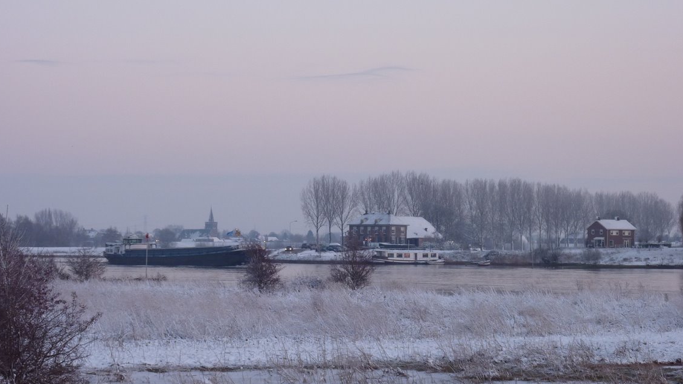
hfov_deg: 20.6
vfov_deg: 11.6
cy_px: 232
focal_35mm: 104
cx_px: 334
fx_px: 1883
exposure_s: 1/40
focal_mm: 14.7
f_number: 4.3
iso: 125
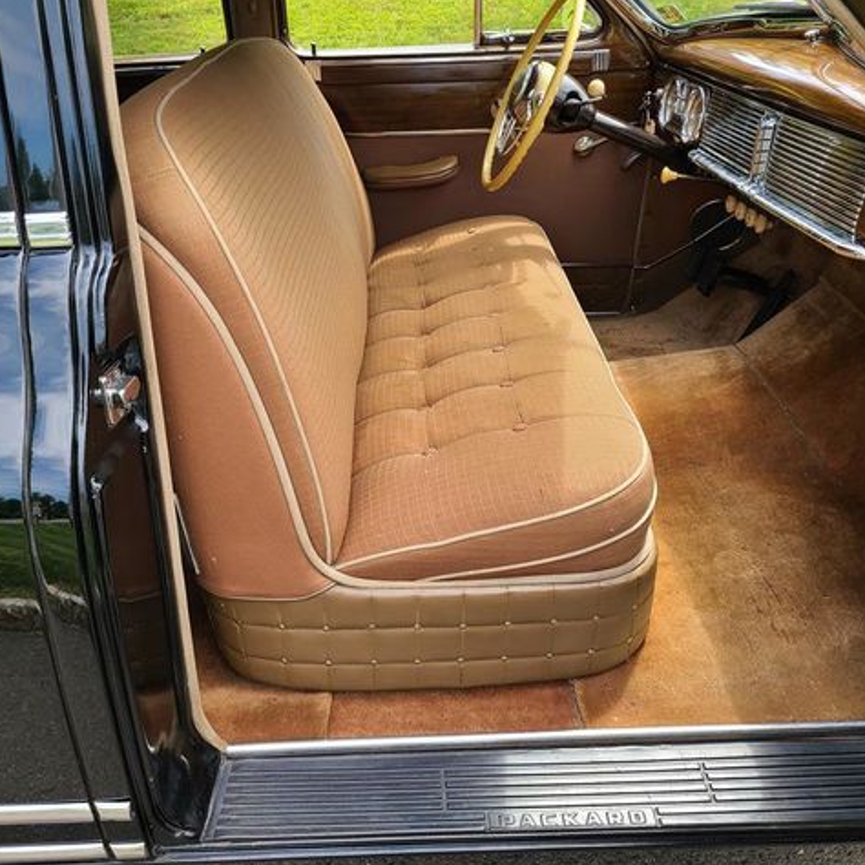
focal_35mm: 31
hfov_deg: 52.5
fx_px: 876
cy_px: 429
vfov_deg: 52.5
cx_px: 411
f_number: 1.8
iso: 40
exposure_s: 1/378
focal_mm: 5.4
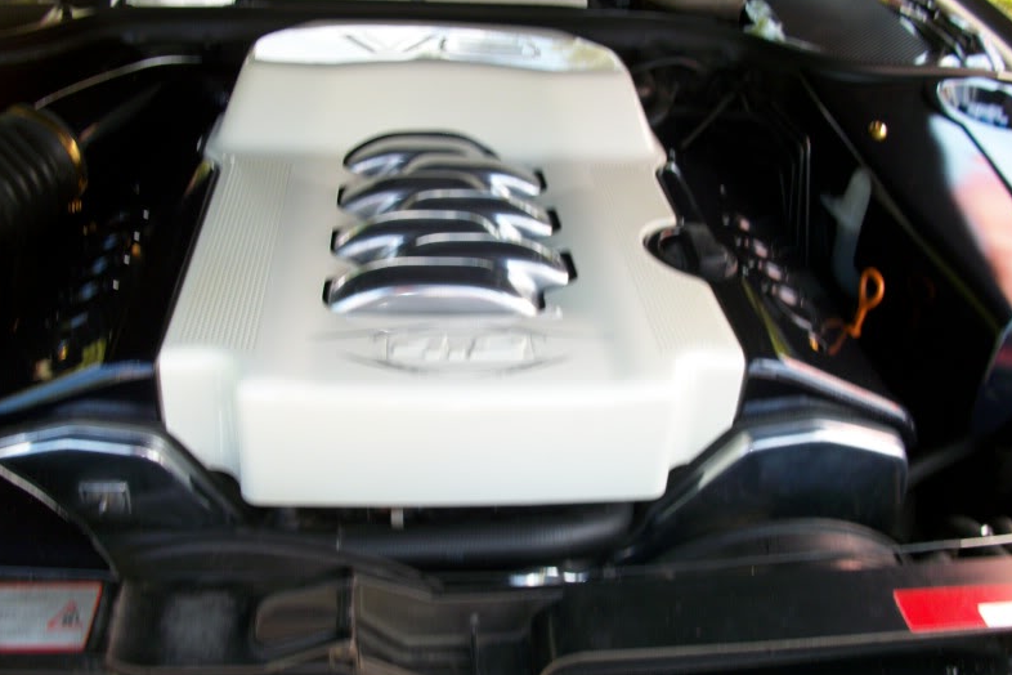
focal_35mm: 36
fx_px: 1012
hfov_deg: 53.1
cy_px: 375
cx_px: 511
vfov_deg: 36.8
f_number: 2.9
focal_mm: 5.7
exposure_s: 1/128
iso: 80
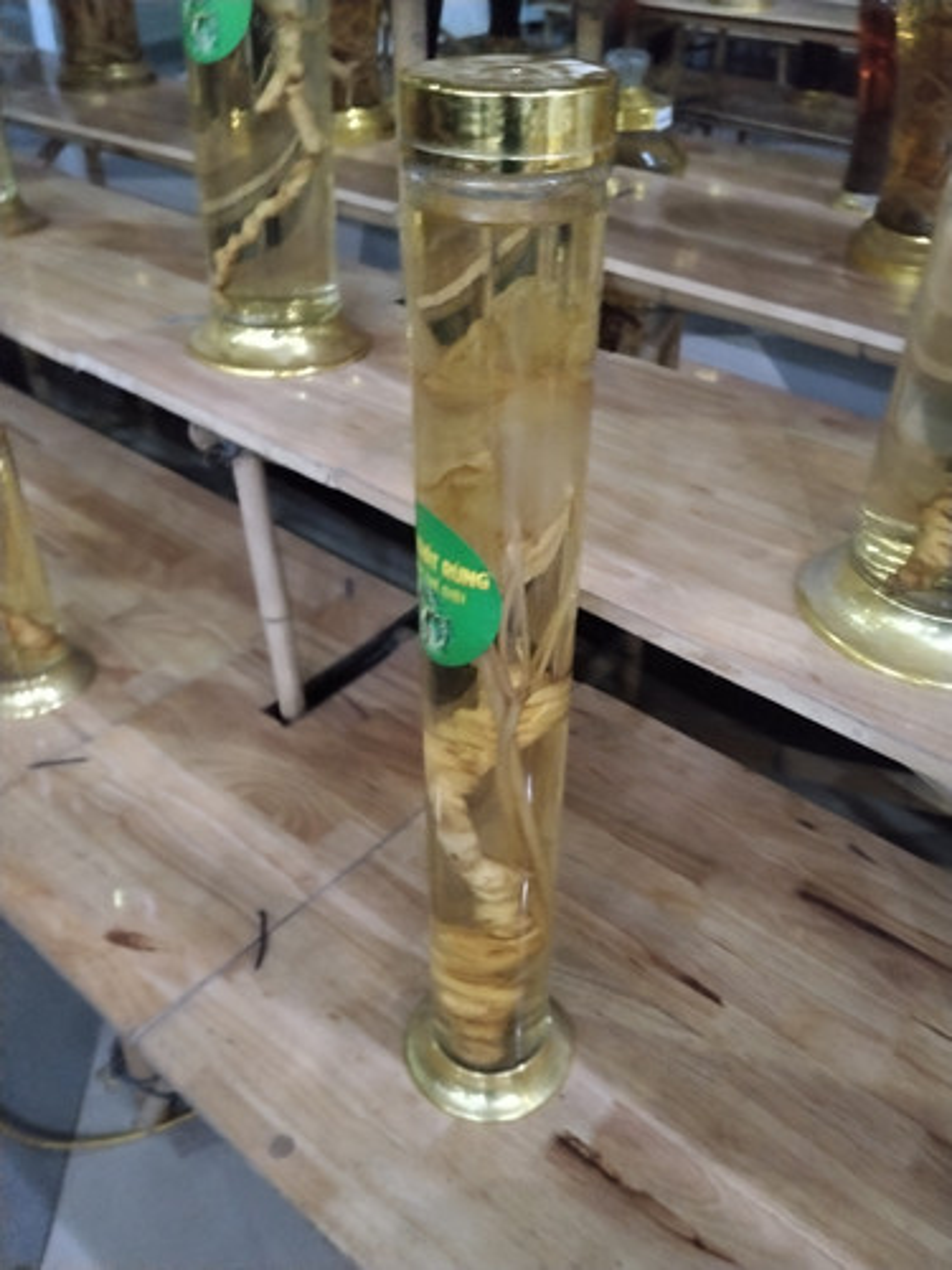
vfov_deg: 61.7
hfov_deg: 48.2
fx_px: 1063
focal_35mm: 29
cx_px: 476
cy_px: 635
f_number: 1.8
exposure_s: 1/16.7
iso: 2500
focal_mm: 4.22
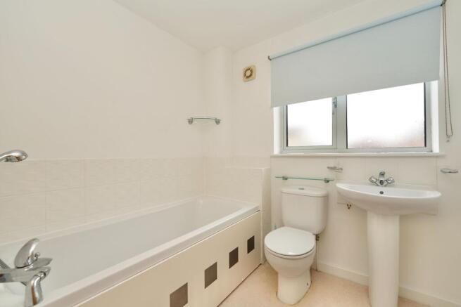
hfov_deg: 104.2
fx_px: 179
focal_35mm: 14
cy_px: 154
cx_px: 230
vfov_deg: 81.2
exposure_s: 1/60
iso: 125
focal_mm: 14
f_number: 4
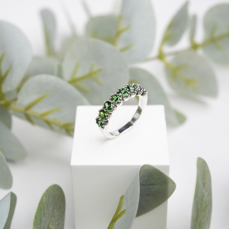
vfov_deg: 26.9
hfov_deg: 26.9
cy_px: 107
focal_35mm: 64
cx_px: 115
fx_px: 479
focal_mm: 50
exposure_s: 1/40
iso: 250
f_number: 7.1
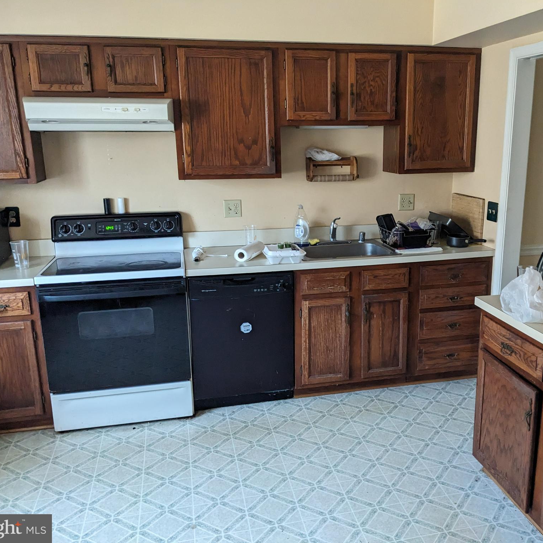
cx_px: 327
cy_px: 270
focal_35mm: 32
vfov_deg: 51.1
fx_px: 568
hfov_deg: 50.8
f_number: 1.73
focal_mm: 4.38
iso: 707
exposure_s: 1/89.3
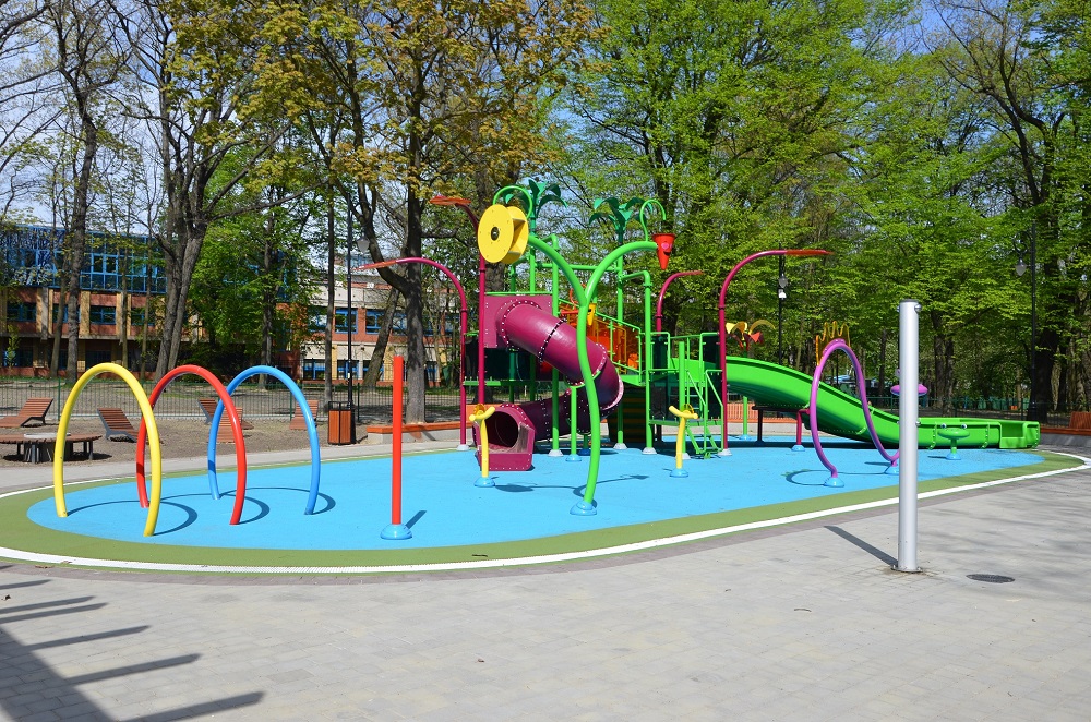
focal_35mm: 32
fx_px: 952
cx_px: 546
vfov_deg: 41.5
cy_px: 361
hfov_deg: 59.6
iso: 100
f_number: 8
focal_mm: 21
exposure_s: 1/250
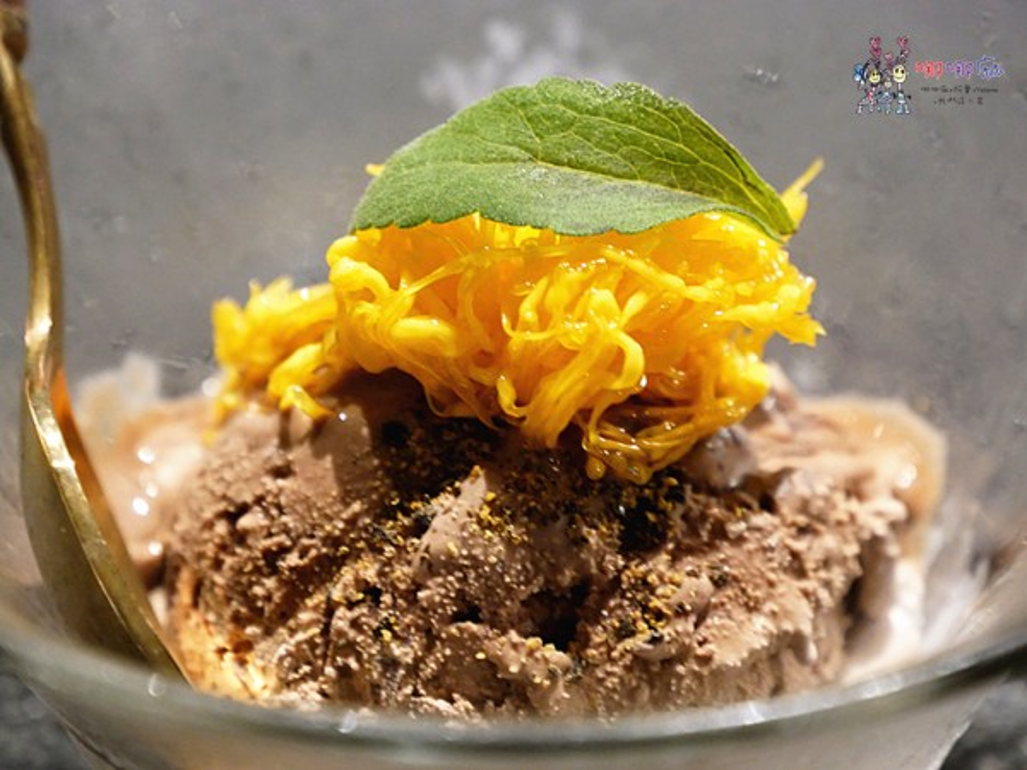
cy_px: 385
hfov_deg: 7.1
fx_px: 8307
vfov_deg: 5.3
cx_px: 514
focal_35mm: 280
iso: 2500
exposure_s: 1/30
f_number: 5.6
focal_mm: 140
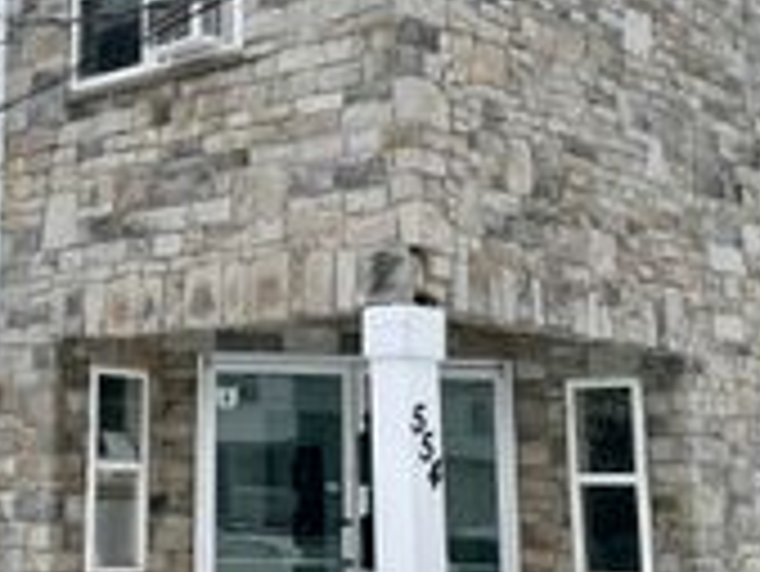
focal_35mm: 71
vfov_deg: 20.6
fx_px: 1560
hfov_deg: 26.9
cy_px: 137
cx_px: 153
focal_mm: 6.76
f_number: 1.78
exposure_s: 1/3145
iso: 80
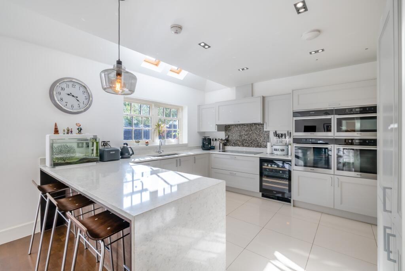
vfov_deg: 77.4
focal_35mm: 15
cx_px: 202
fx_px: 169
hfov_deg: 100.4
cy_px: 136
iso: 100
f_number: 10
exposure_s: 1/25
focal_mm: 15
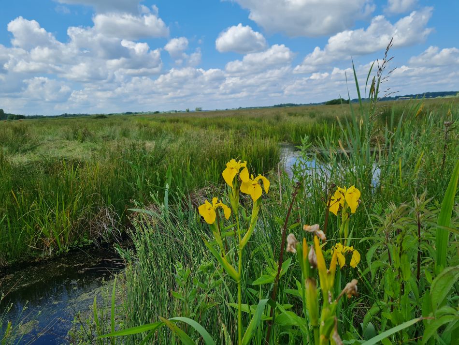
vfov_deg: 53.1
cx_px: 230
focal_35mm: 26
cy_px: 172
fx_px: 345
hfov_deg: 67.3
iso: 50
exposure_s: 1/2536
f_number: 1.8
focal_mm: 5.4
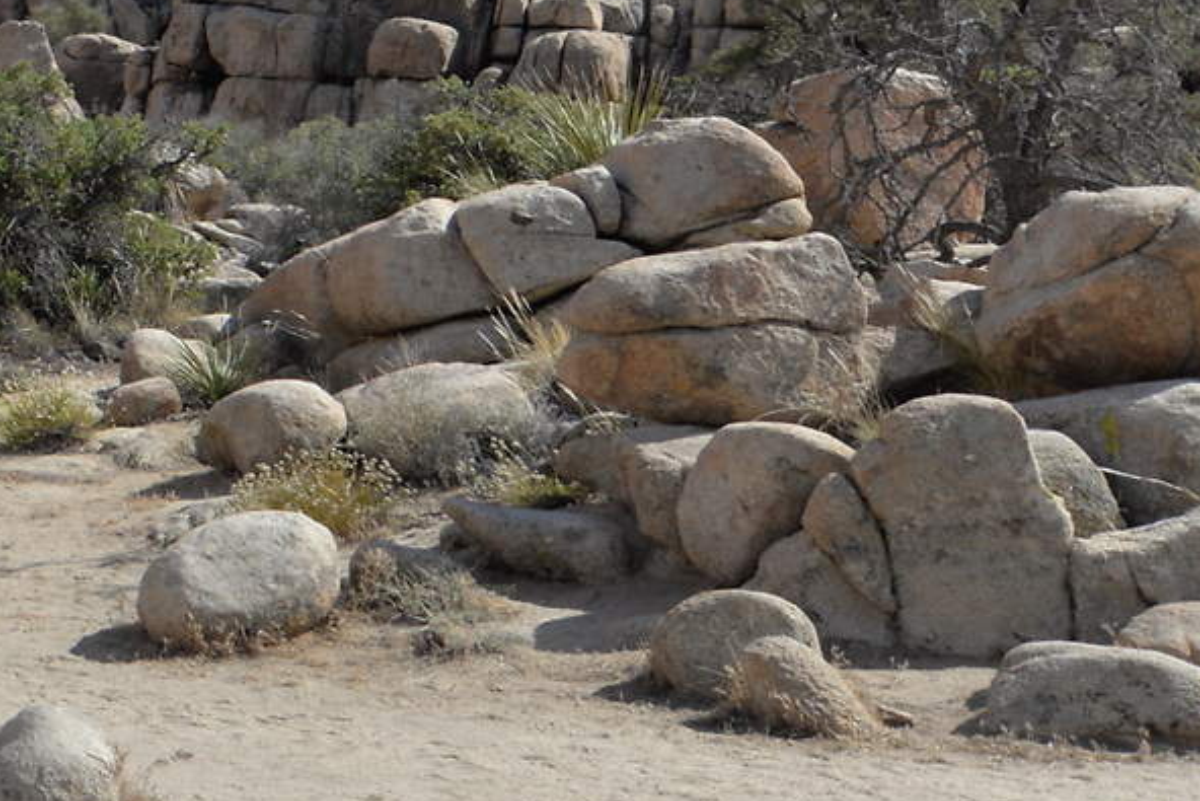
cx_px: -922
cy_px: -193
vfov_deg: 17.7
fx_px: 2434
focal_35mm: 73
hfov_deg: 20.3
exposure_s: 1/320
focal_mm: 18
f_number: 9
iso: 100
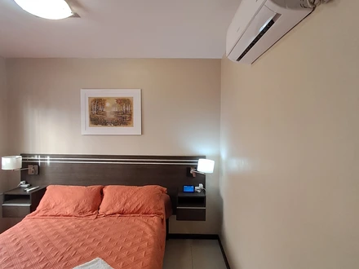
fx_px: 166
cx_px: 180
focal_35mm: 16
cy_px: 134
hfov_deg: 94.5
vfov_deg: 78.1
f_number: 2.2
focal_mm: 1.64
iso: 250
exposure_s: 1/50
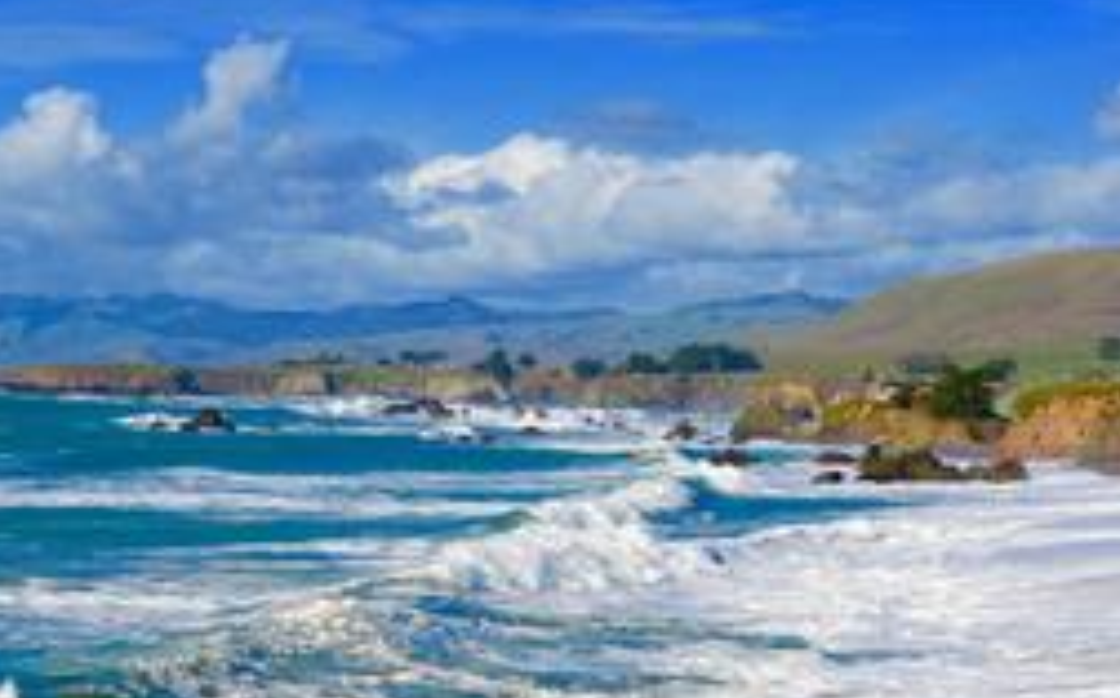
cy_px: 465
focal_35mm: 85
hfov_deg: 24.4
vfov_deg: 15.3
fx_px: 2592
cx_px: 600
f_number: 9
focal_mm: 28
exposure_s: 1/320
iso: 100
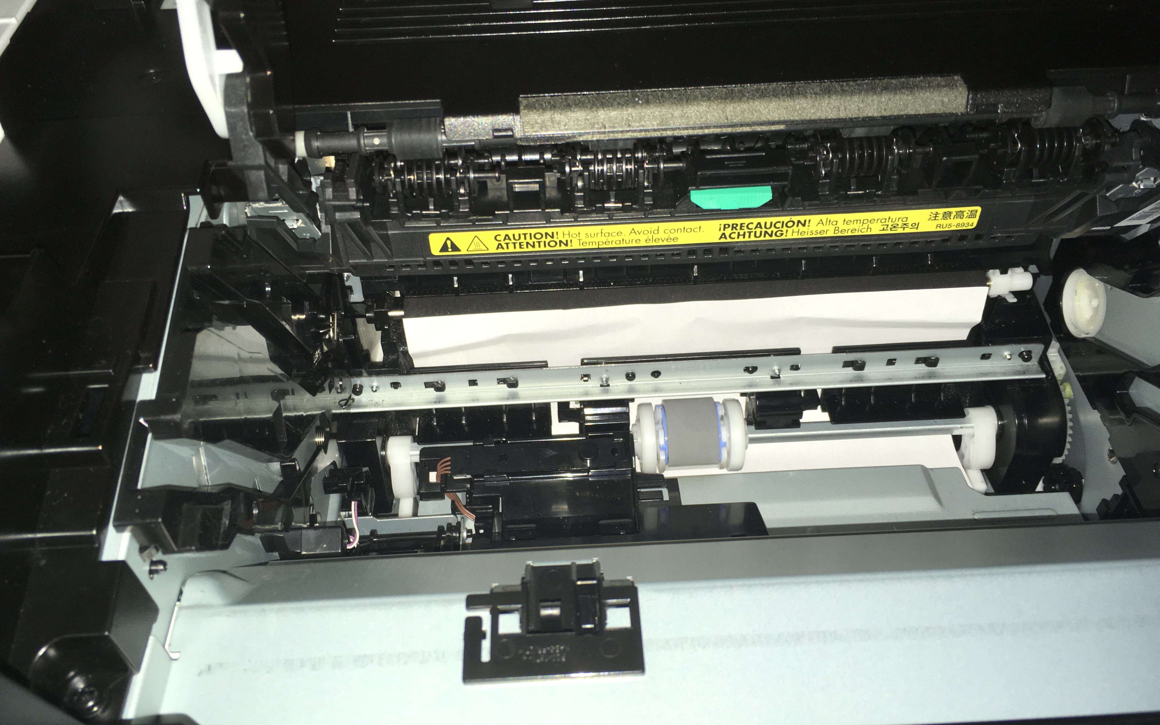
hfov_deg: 61.2
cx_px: 579
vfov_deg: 40.6
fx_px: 980
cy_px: 385
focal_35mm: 31
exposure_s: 1/30
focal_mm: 4.15
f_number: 2.2
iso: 25
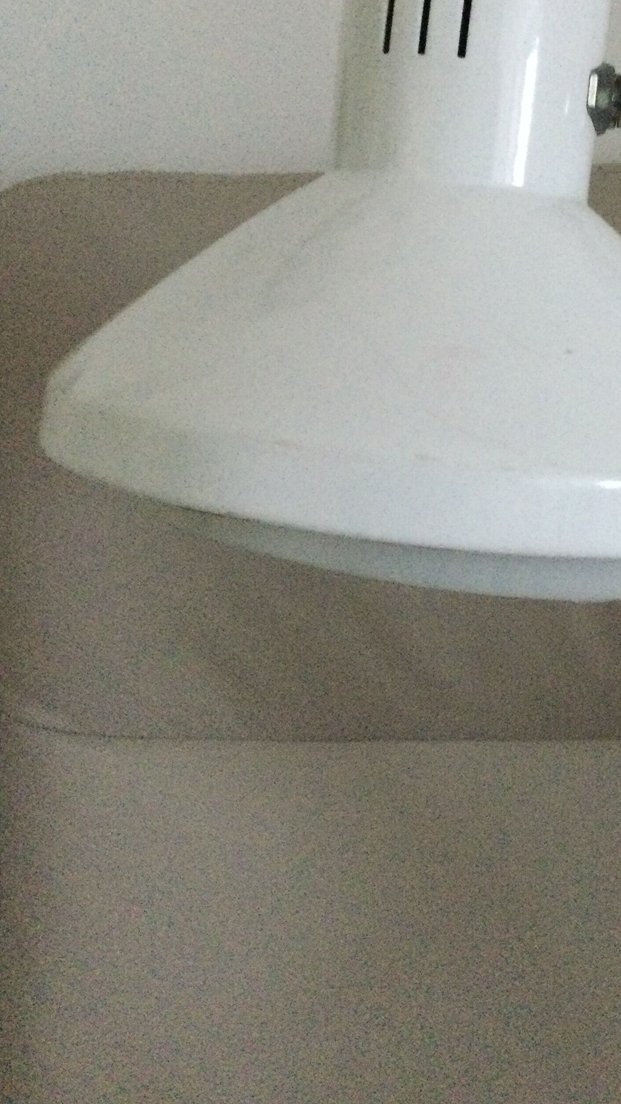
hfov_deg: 26.8
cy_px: 387
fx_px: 1288
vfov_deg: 45.8
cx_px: 454
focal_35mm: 44
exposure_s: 1/17
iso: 320
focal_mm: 3.3
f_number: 2.4
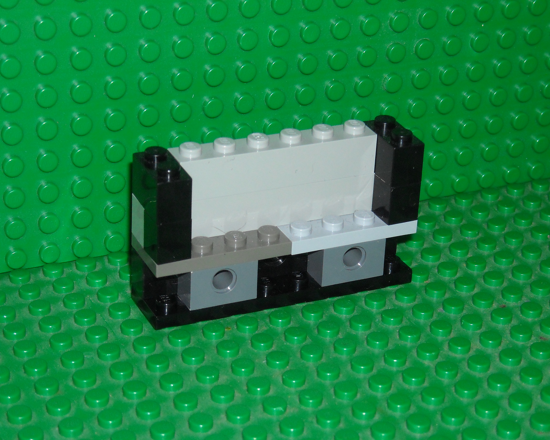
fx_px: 1595
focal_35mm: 98
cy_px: 220
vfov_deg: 15.7
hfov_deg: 19.6
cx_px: 272
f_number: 4.4
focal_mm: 15.32
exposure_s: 1/125
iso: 200
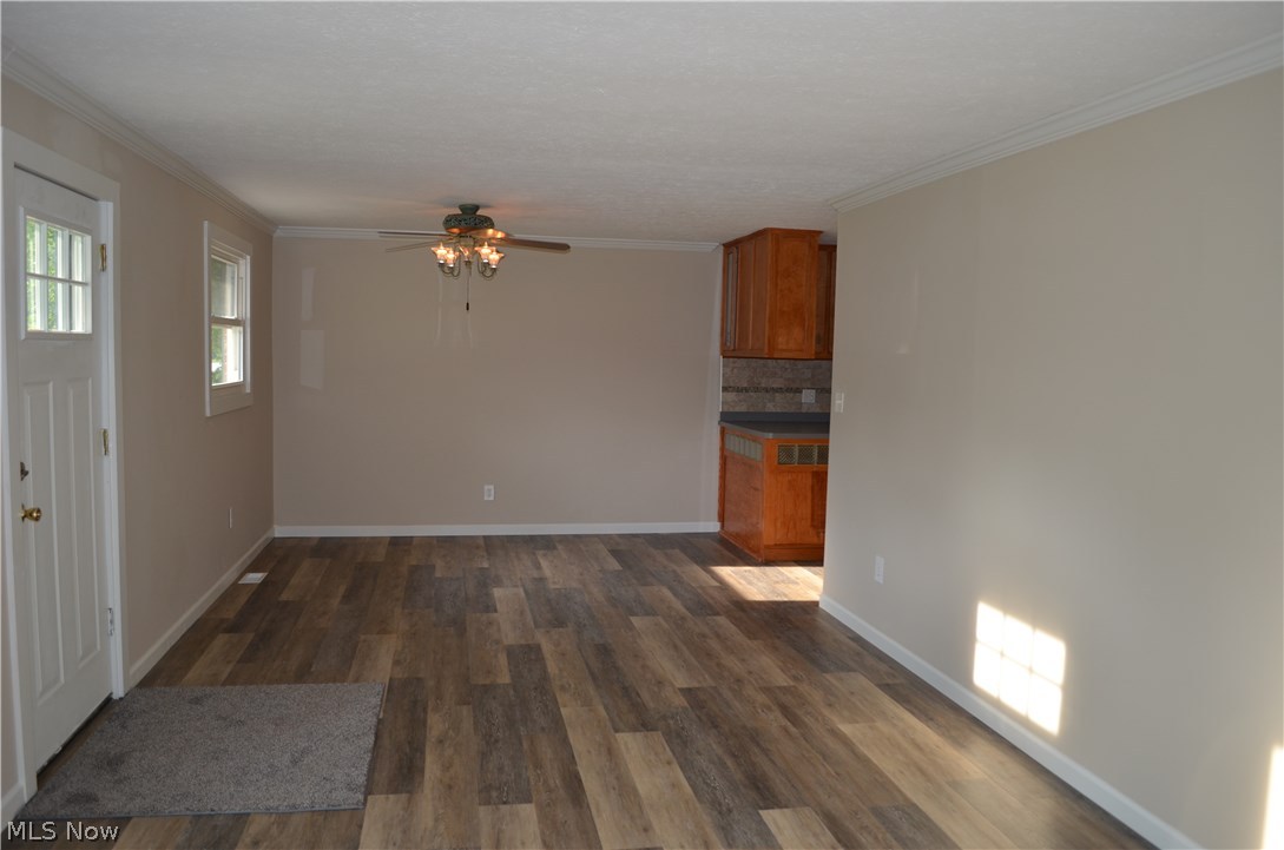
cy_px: 425
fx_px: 961
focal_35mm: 27
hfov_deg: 67.5
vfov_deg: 47.7
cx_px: 642
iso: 200
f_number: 3.5
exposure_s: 1/125
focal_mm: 18
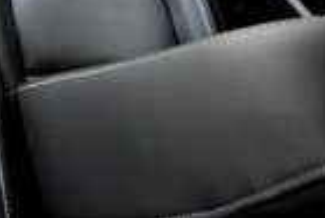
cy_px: -93
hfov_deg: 31.7
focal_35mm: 49
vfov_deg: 23.2
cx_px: -89
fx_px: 443
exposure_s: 1/160
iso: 800
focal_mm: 11.5
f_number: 4.8
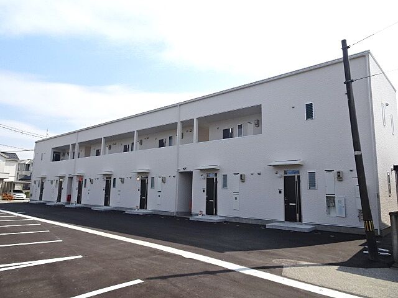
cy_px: 149
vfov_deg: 56.8
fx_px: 276
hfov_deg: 71.6
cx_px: 199
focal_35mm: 24
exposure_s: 1/800
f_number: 3.5
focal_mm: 4.1
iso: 80
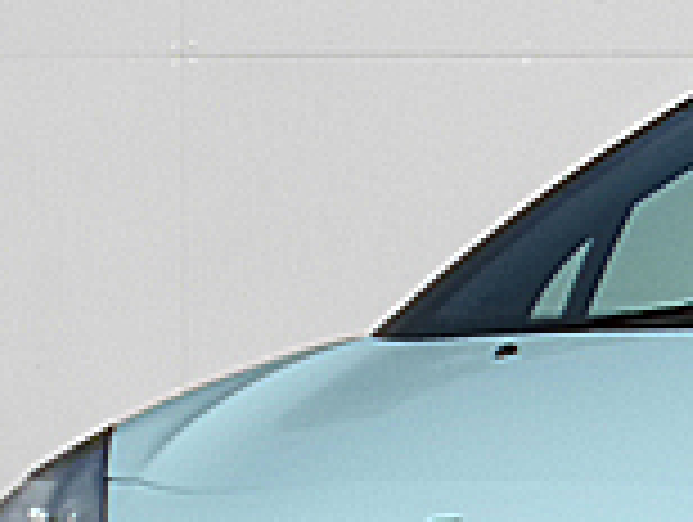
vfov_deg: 1.6
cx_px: 1269
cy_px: 279
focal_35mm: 914
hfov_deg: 2.2
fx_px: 18327
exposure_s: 1/1300
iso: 160
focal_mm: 35.6
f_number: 5.5
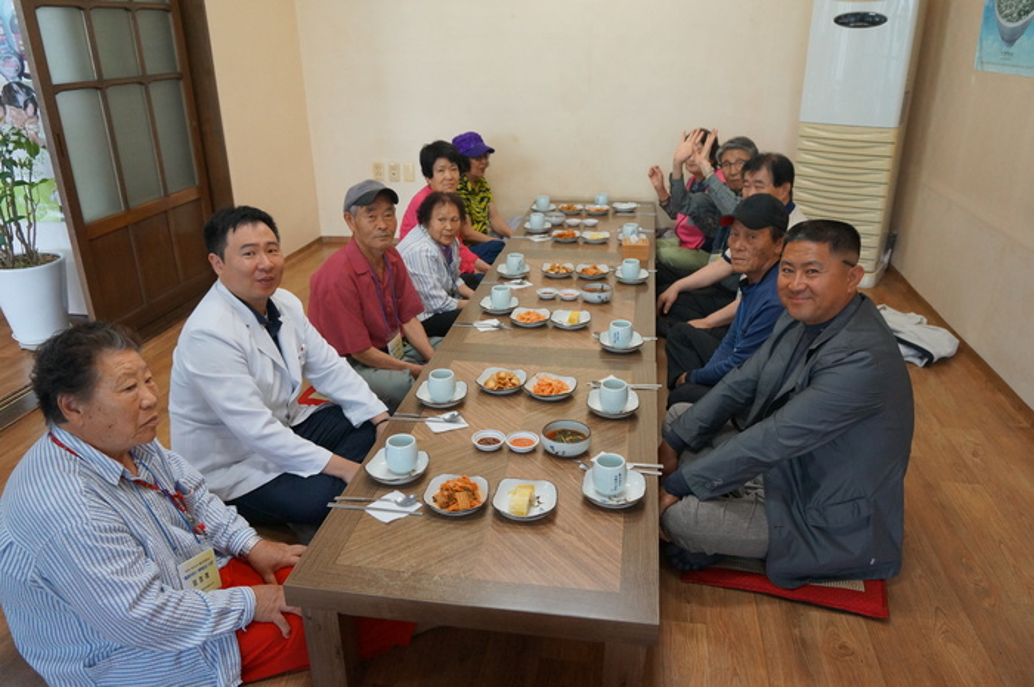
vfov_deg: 47.8
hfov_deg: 67.4
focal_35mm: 27
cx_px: 517
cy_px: 344
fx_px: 775
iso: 1250
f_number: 4
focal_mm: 18
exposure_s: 1/160
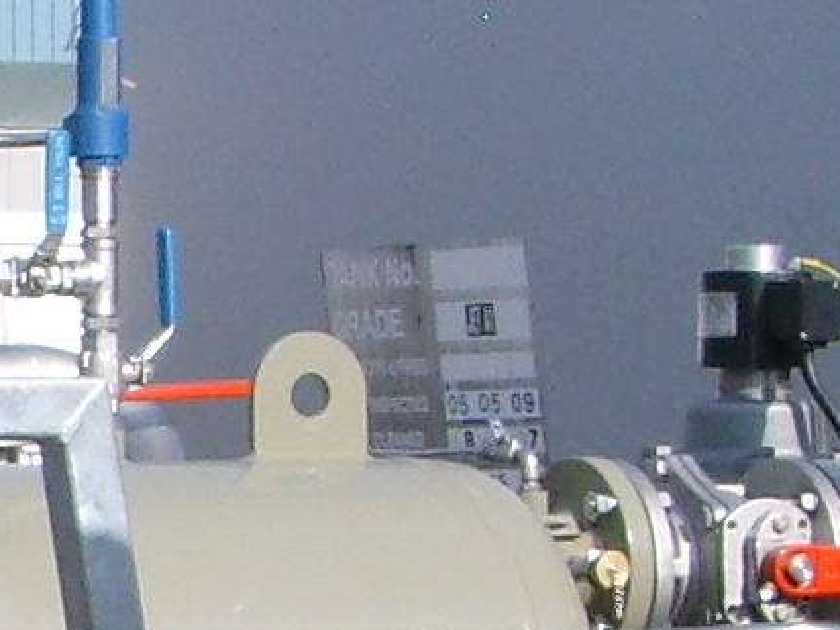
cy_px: 903
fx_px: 5727
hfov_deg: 7.9
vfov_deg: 6.2
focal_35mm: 236
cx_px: -991
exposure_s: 1/250
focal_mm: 6.6
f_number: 6.3
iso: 50
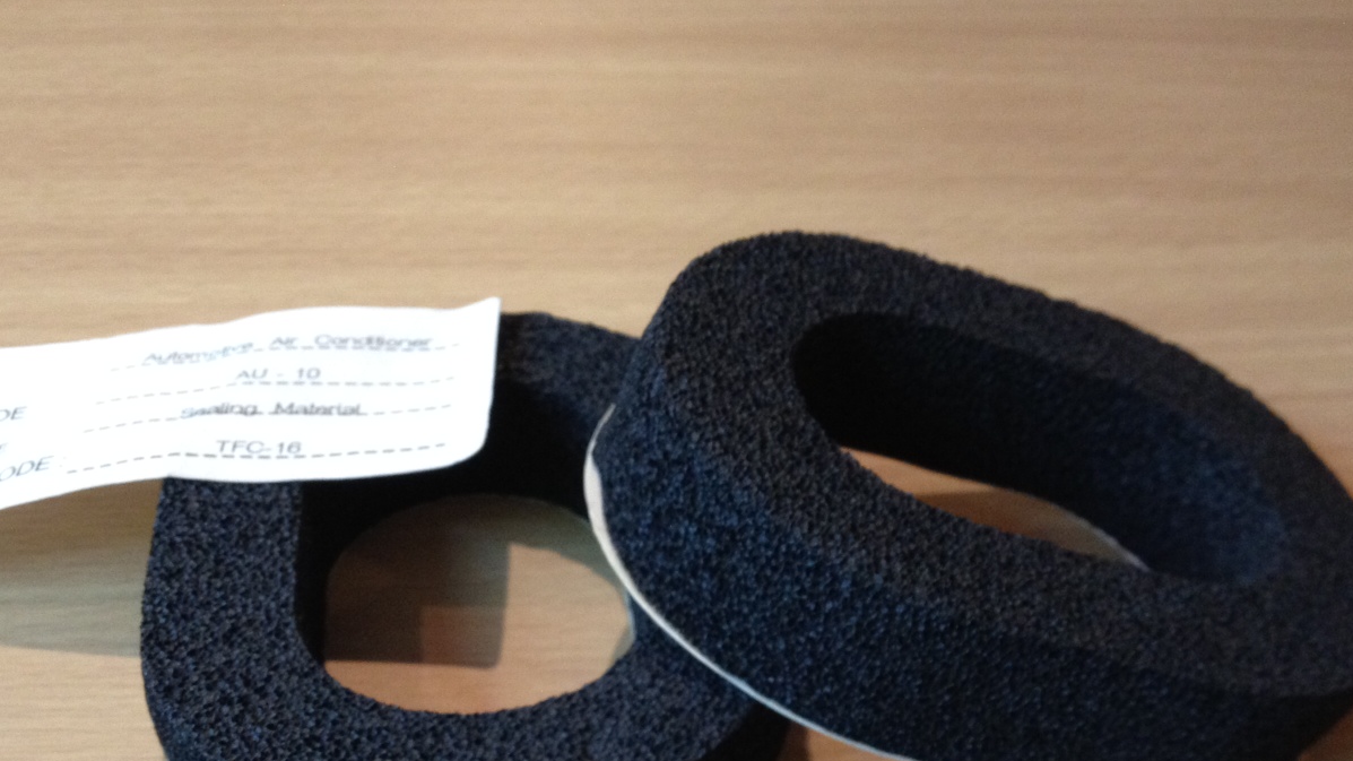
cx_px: 669
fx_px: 1865
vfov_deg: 22.7
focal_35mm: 52
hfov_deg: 39.9
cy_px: 619
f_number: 2.4
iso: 250
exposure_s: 1/20
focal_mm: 4.28
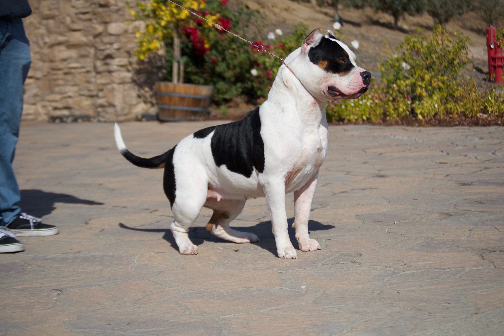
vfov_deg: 16.6
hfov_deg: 24.6
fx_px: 1155
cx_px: 252
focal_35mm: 82
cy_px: 168
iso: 220
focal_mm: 55
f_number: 4
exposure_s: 1/4000
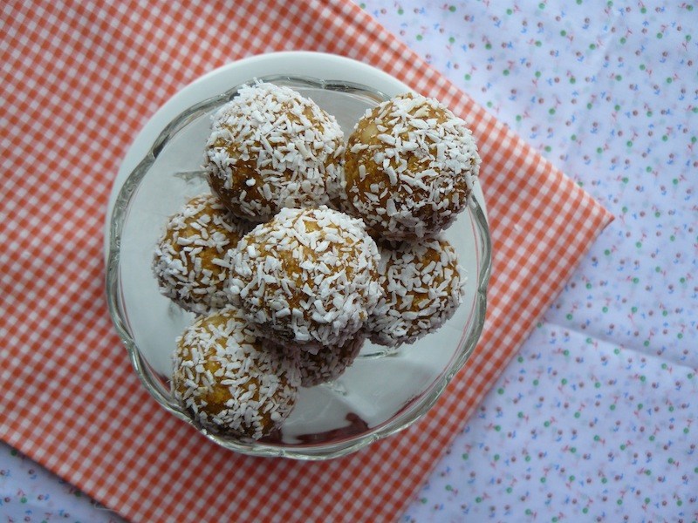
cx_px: 349
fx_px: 726
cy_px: 262
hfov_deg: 51.4
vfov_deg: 39.7
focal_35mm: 36
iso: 100
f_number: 2.8
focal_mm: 6
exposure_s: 1/250
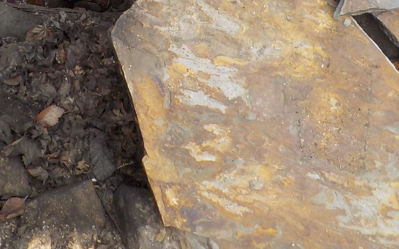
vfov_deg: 14.1
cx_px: 70
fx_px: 968
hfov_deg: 22.9
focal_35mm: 89
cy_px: -77
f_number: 3.3
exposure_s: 1/400
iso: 125
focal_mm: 4.1
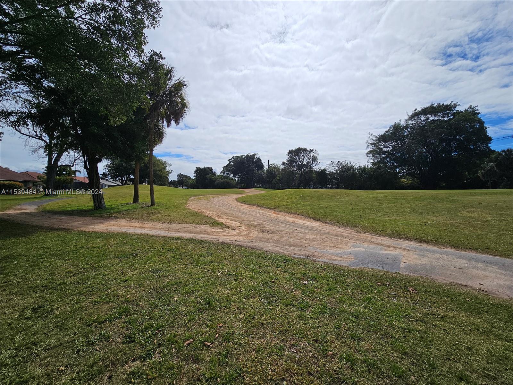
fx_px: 193
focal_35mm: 13
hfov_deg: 106.2
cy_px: 192
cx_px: 256
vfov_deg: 89.9
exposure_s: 1/6601
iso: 50
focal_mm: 2.2
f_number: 2.2
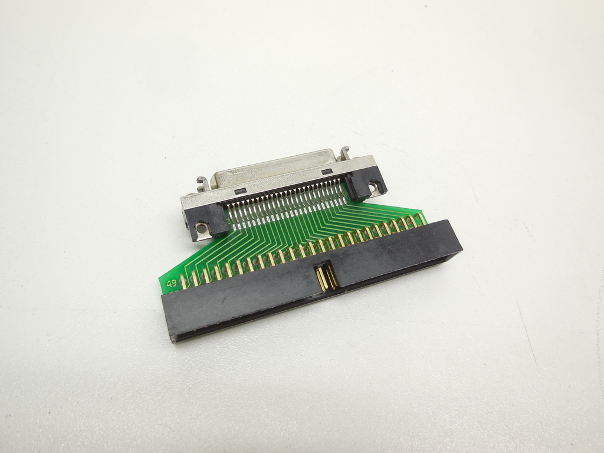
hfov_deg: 69.4
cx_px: 302
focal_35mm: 25
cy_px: 226
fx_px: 436
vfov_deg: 54.9
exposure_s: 1/125
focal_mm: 4.5
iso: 125
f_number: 3.1
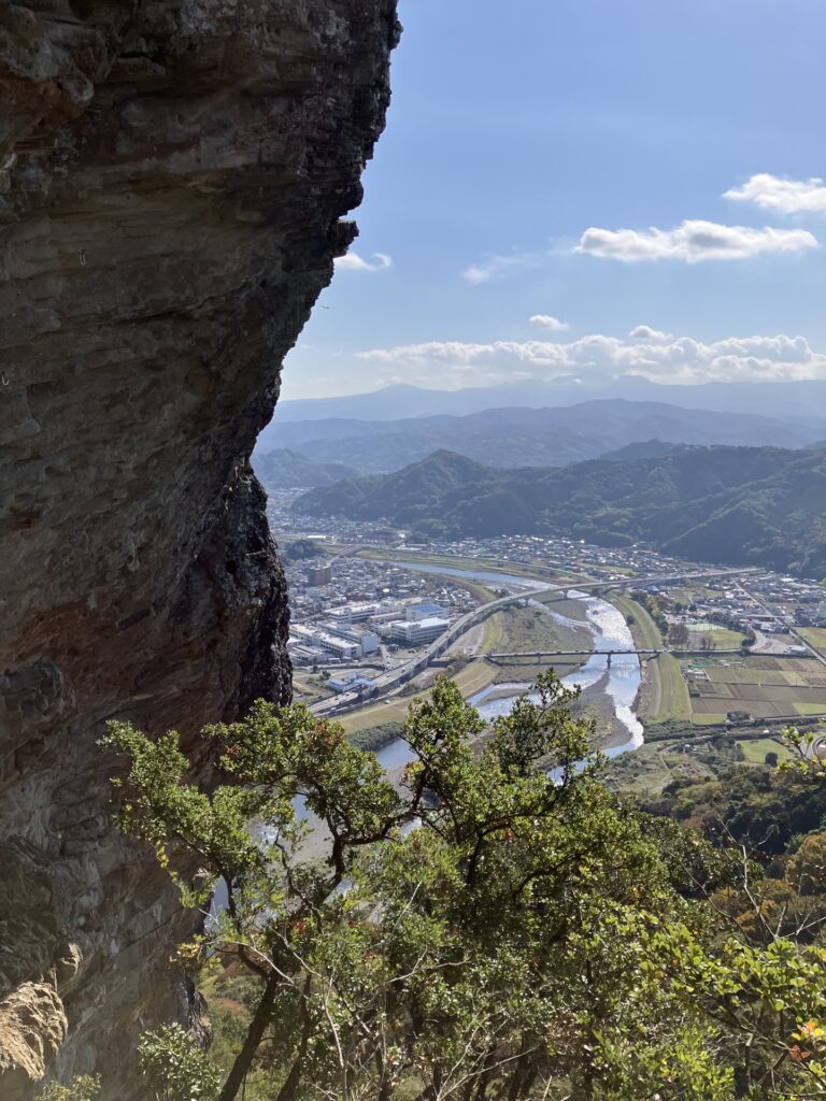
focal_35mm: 28
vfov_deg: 63.4
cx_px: 413
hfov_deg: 49.7
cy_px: 550
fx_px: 891
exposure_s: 1/3745
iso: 32
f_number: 1.8
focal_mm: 3.99
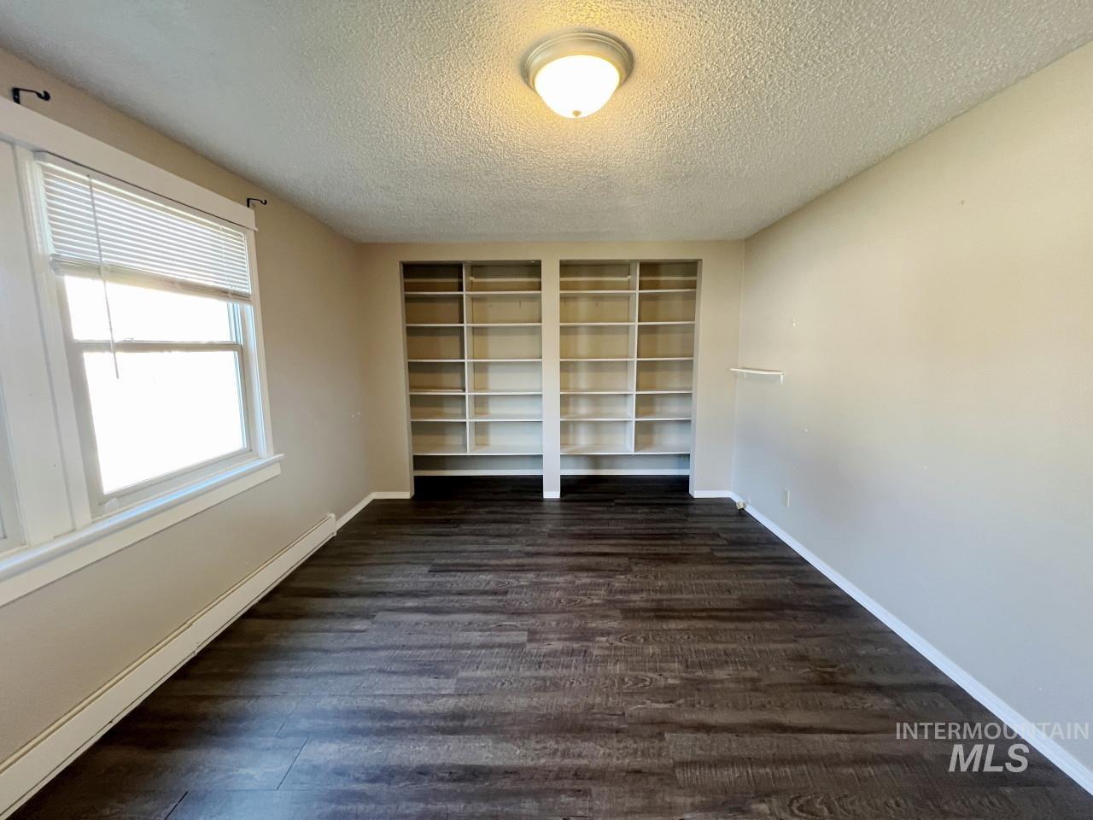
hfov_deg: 106.2
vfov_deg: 89.9
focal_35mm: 13
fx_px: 410
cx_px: 546
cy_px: 410
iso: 250
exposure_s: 1/60
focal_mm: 1.57
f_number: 1.8
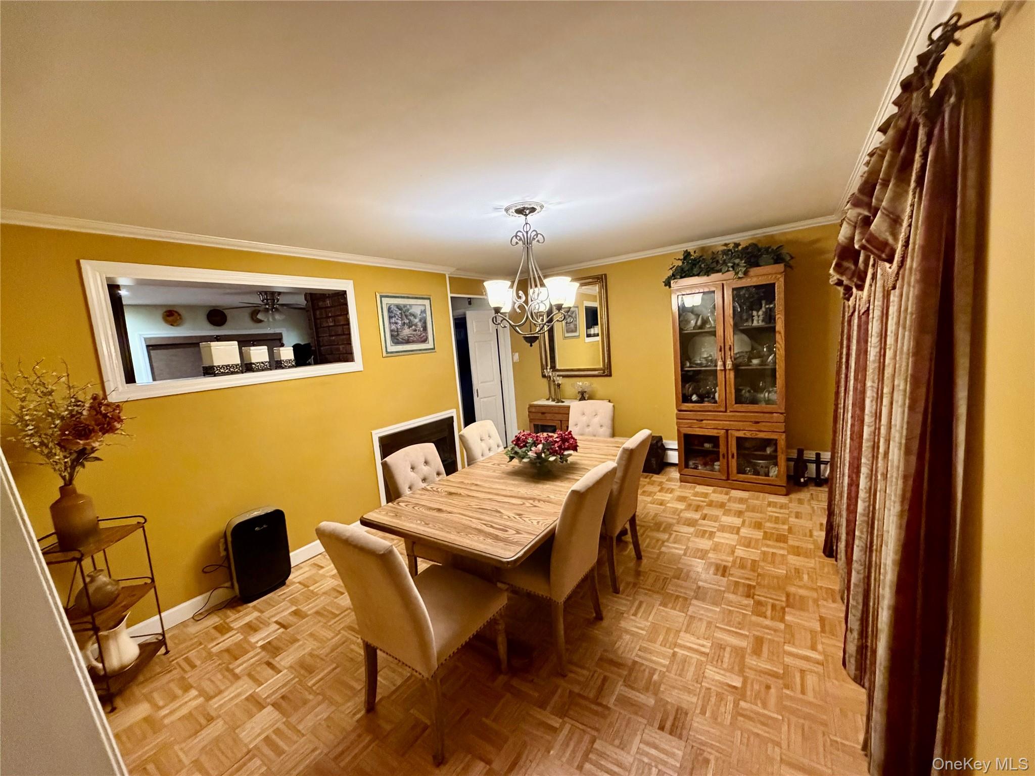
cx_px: 518
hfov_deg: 102.1
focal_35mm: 14
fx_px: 419
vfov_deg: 85.7
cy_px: 388
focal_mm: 2.22
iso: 640
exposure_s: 1/60
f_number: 2.2
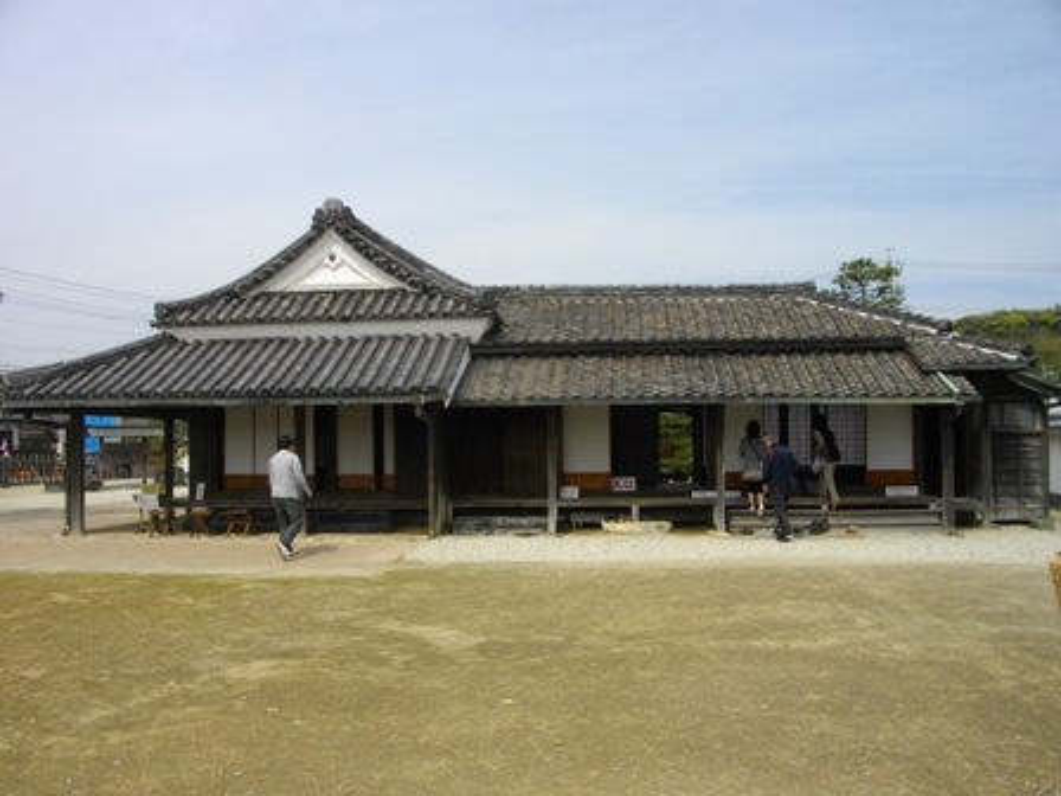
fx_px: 981
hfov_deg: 56.8
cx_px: 530
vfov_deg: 44.2
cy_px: 398
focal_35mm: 32
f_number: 5.5
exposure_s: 1/500
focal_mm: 5.7
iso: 100
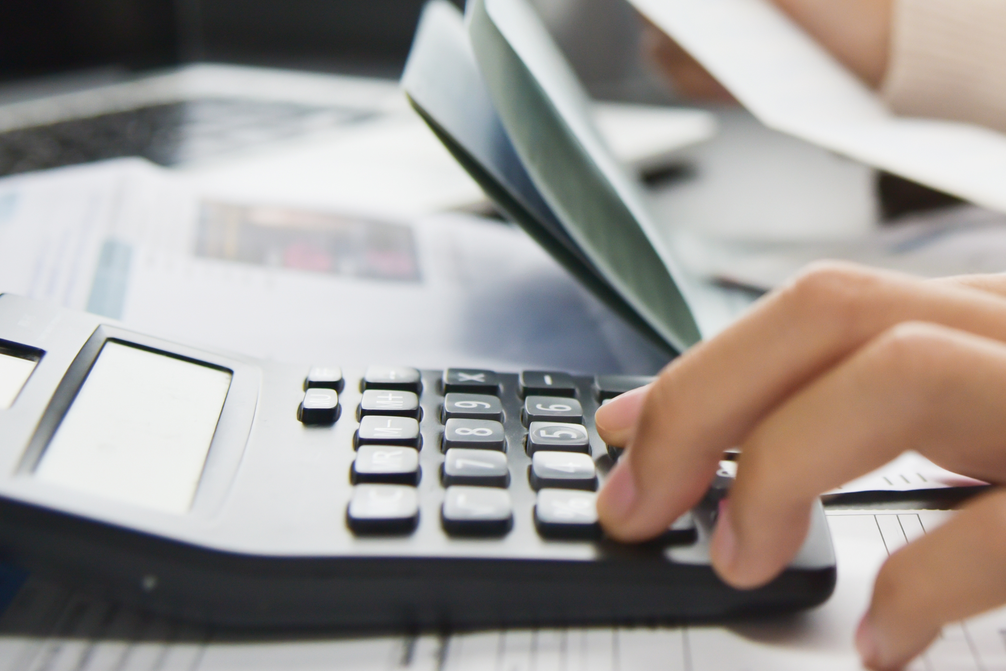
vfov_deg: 16.0
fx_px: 2376
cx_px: 796
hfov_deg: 23.6
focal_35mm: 85
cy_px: 144
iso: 1000
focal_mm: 44
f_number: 4
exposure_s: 1/80
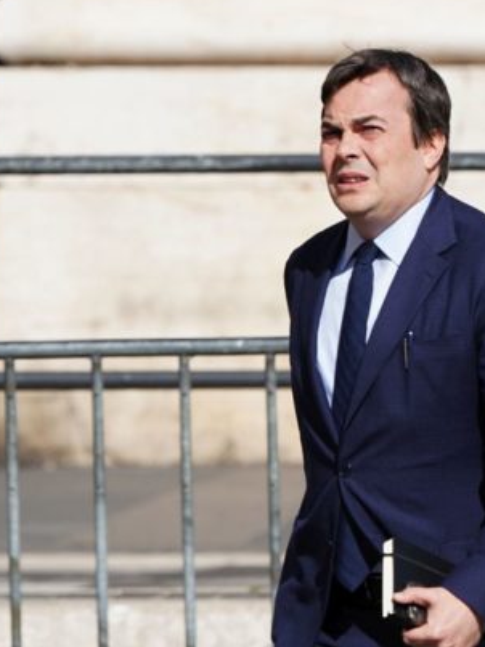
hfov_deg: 1.8
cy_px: 315
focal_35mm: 808
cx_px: 365
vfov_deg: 2.5
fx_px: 15102
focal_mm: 294
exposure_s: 1/250
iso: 100
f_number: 8
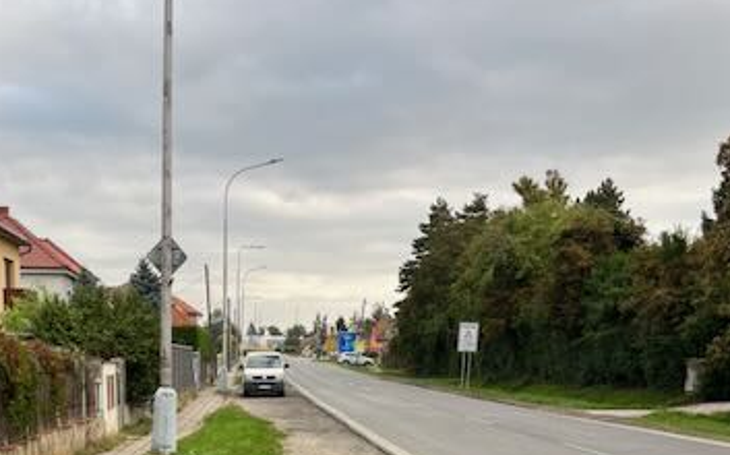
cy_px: 616
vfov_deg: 22.6
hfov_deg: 39.9
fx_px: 994
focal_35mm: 50
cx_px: 250
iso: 50
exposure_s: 1/537
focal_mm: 5.1
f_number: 1.6
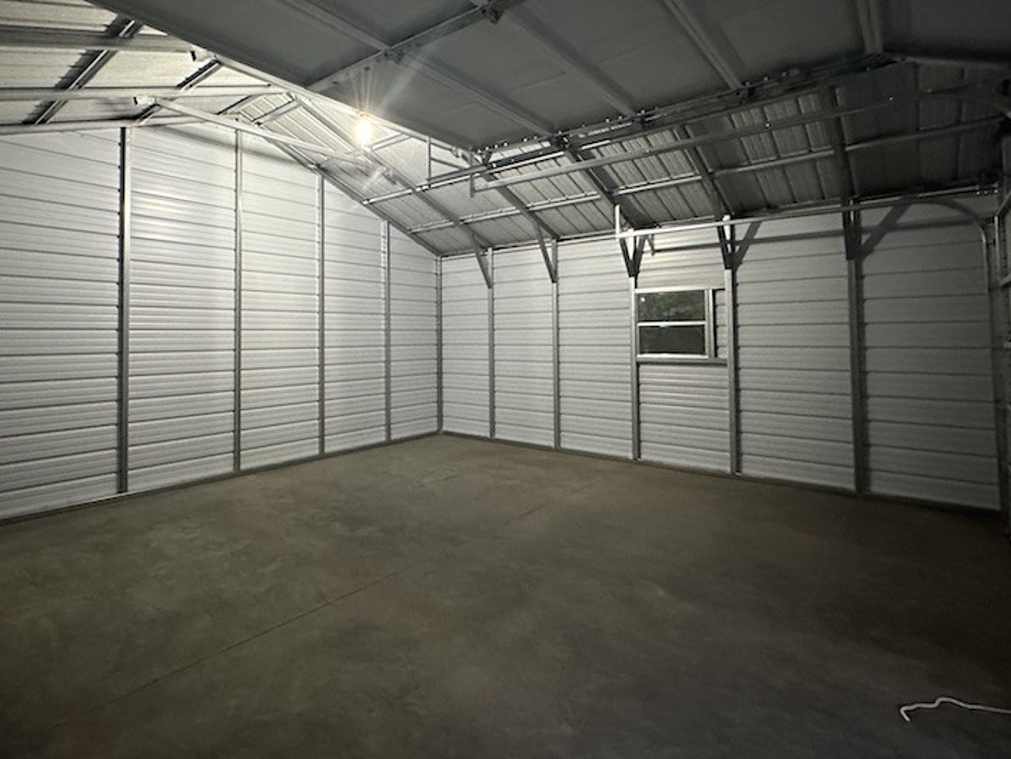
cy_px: 319
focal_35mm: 19
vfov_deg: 68.3
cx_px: 383
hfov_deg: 83.1
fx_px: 555
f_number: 2.2
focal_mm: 2.22
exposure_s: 1/60
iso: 640
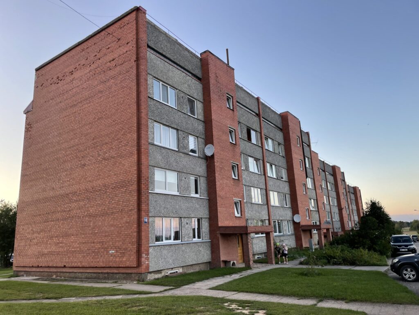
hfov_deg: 67.3
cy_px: 158
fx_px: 315
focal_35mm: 26
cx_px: 210
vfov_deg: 53.1
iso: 32
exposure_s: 1/121
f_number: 1.6
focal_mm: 4.2
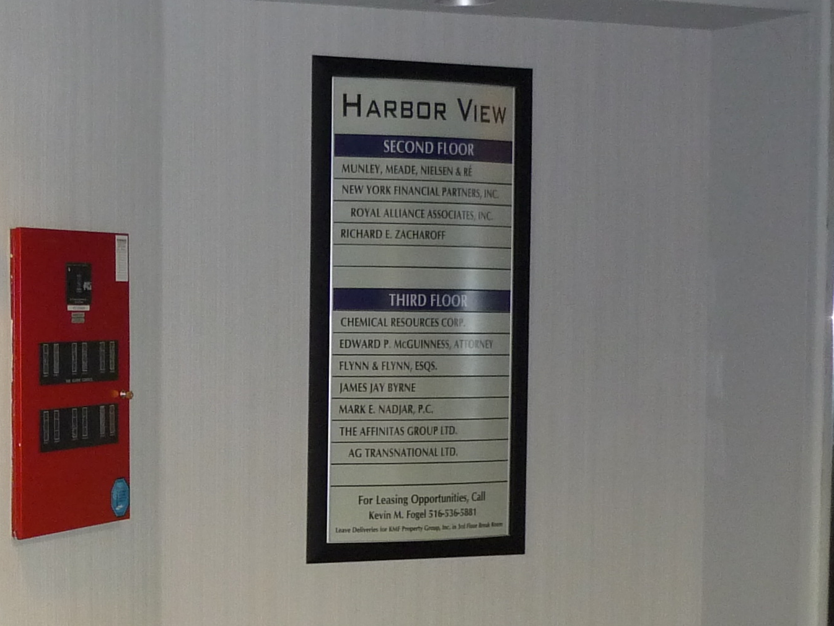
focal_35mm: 80
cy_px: 394
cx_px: -27
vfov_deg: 18.4
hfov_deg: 23.3
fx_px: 1928
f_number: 2.8
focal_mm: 5.5
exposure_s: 1/30
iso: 320
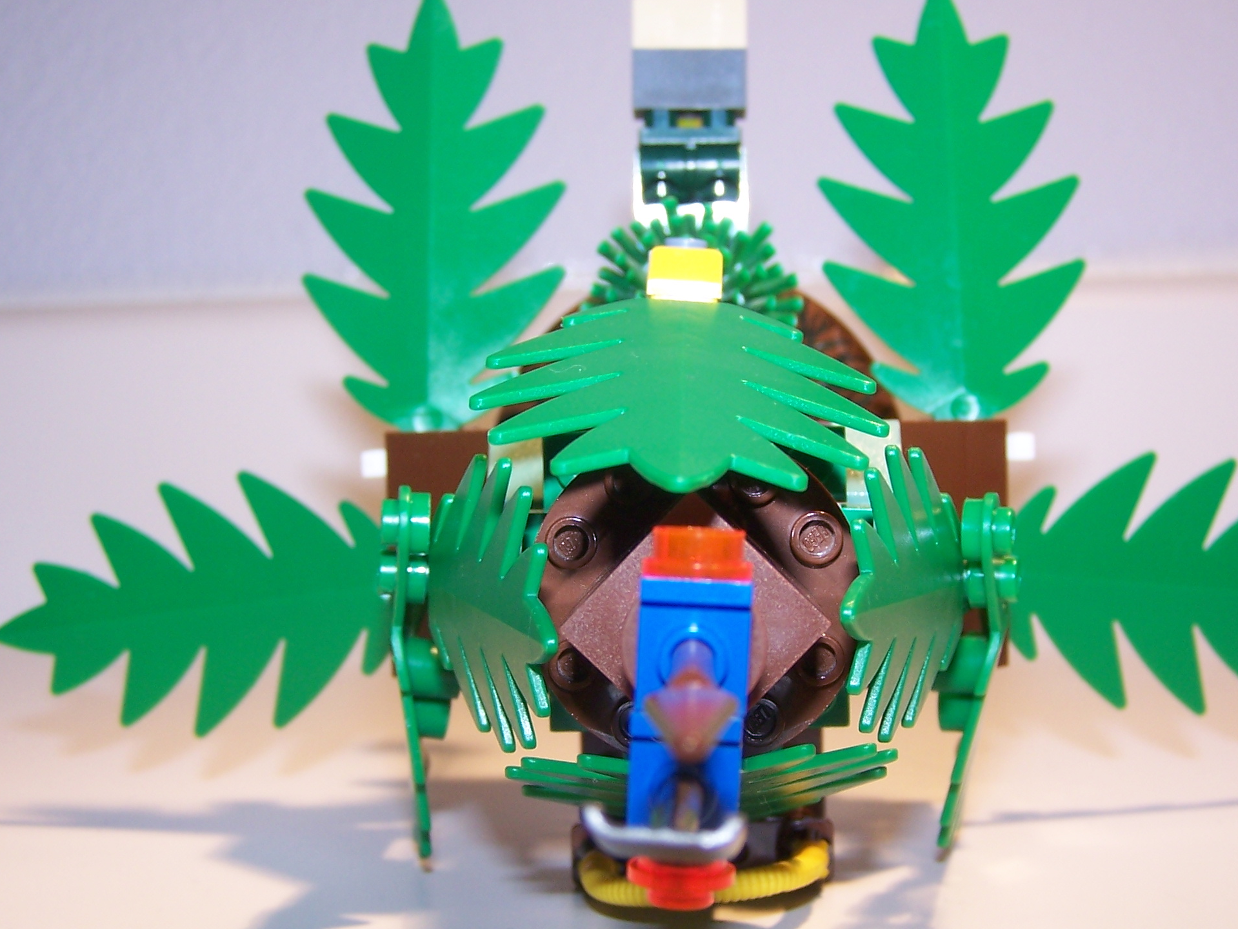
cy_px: 521
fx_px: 1824
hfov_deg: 37.4
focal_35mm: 51
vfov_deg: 28.5
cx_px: 688
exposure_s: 1/60
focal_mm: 6.3
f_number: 2.8
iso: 80
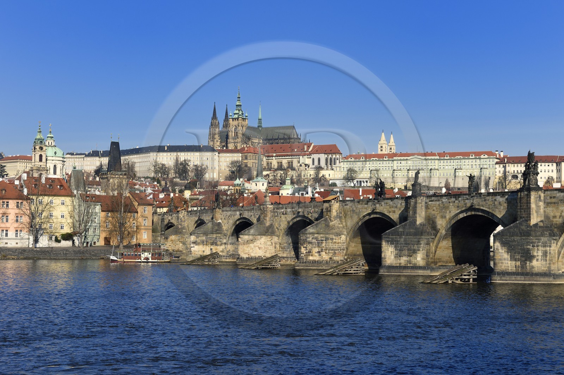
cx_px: 282
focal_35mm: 62
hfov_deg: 32.4
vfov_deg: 21.9
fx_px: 971
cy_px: 188
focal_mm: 62
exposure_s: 1/250
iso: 200
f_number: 14
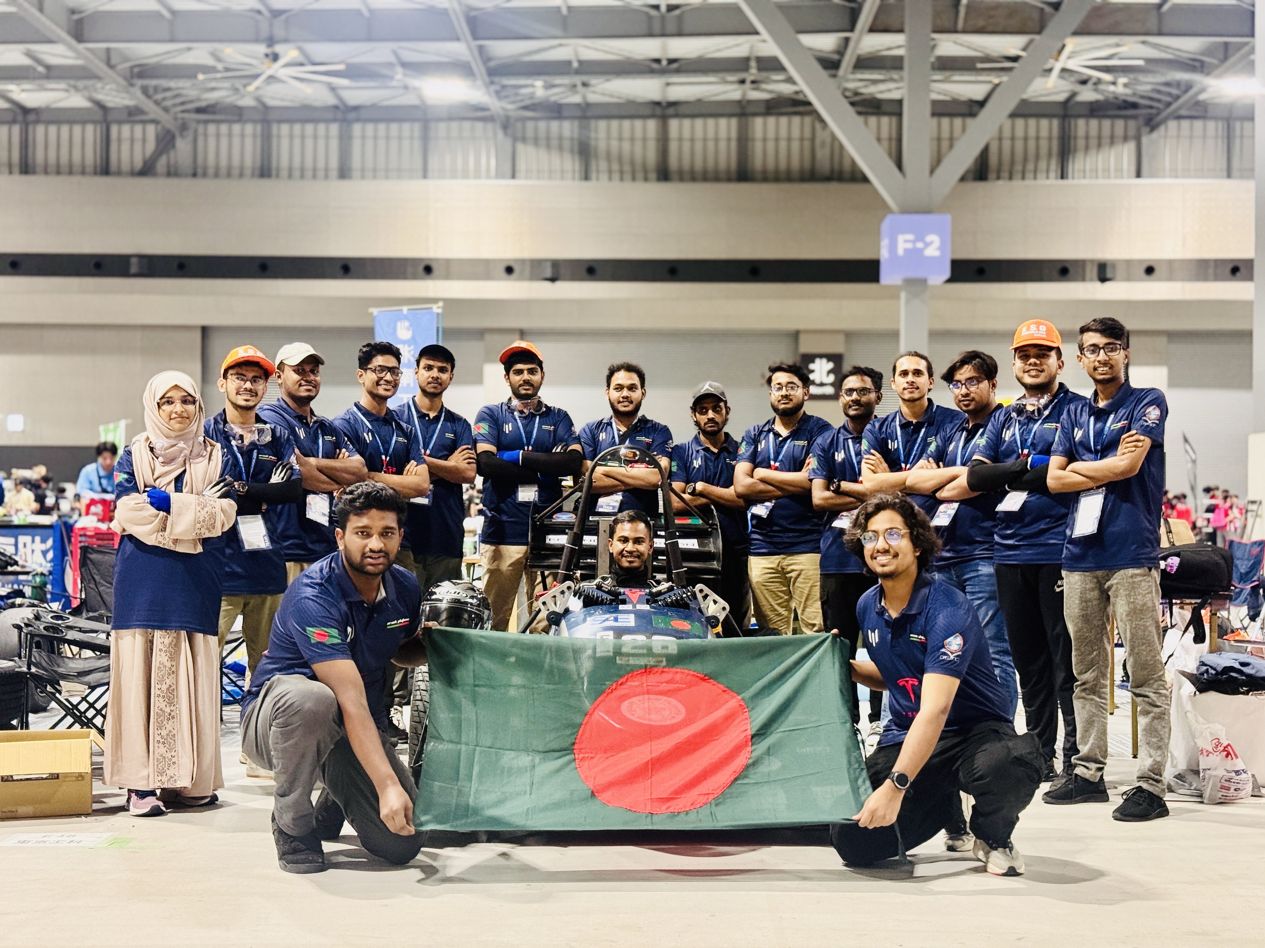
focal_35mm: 48
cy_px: 474
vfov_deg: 30.3
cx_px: 632
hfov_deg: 39.7
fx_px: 1754
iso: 400
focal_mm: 6.76
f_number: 1.78
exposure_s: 1/40
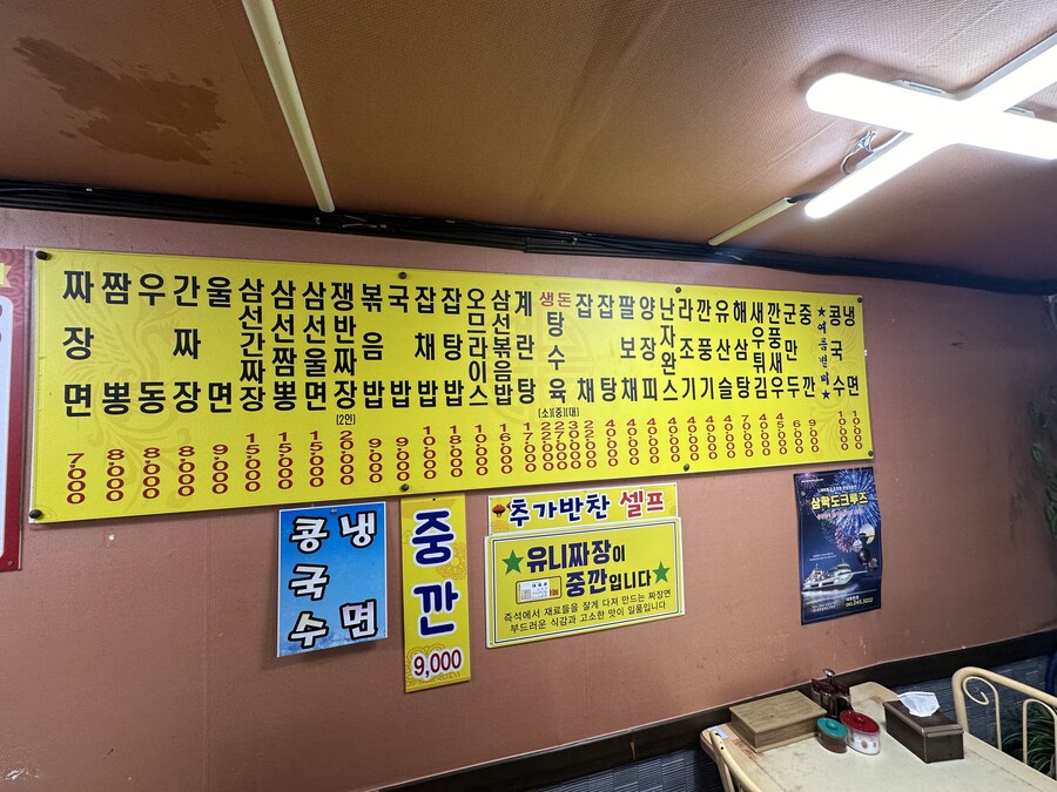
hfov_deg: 102.1
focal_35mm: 14
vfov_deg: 85.7
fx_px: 427
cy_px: 396
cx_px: 528
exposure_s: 1/120
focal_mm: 2.22
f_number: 2.2
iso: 125
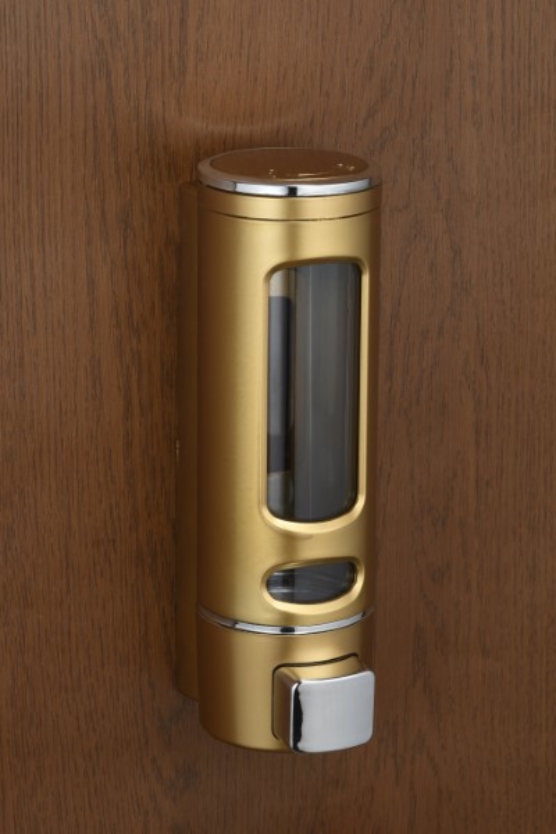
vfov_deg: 16.1
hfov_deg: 10.8
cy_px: 417
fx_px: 2942
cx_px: 278
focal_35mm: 127
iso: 100
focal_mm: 85
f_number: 16
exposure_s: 1/30
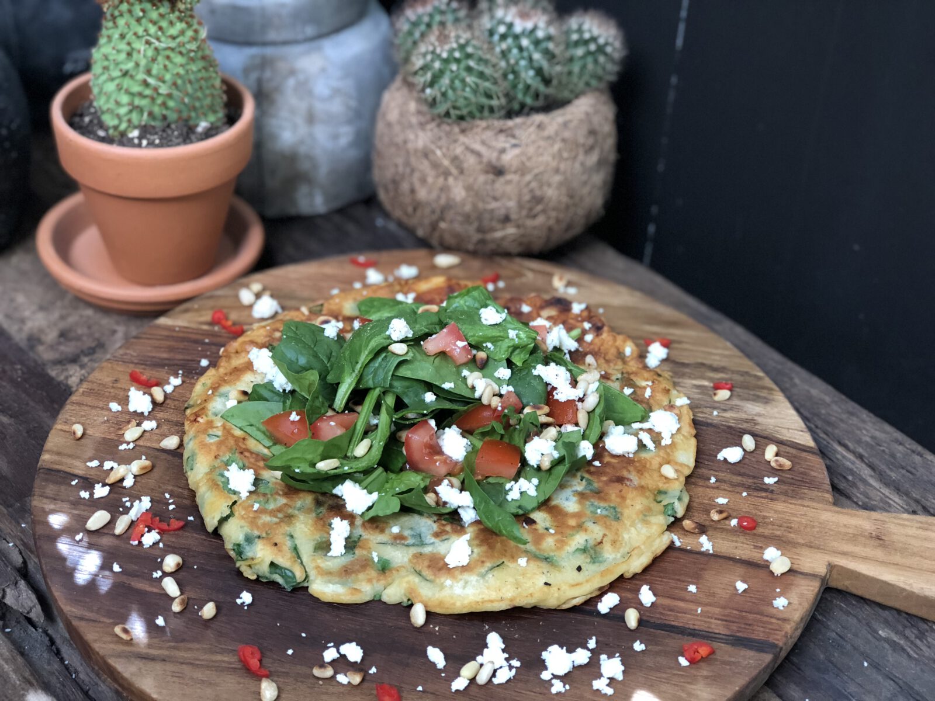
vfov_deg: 25.7
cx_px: 468
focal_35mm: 57
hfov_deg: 33.8
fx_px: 1540
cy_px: 350
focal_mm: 6.6
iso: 160
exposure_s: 1/50
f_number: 2.8
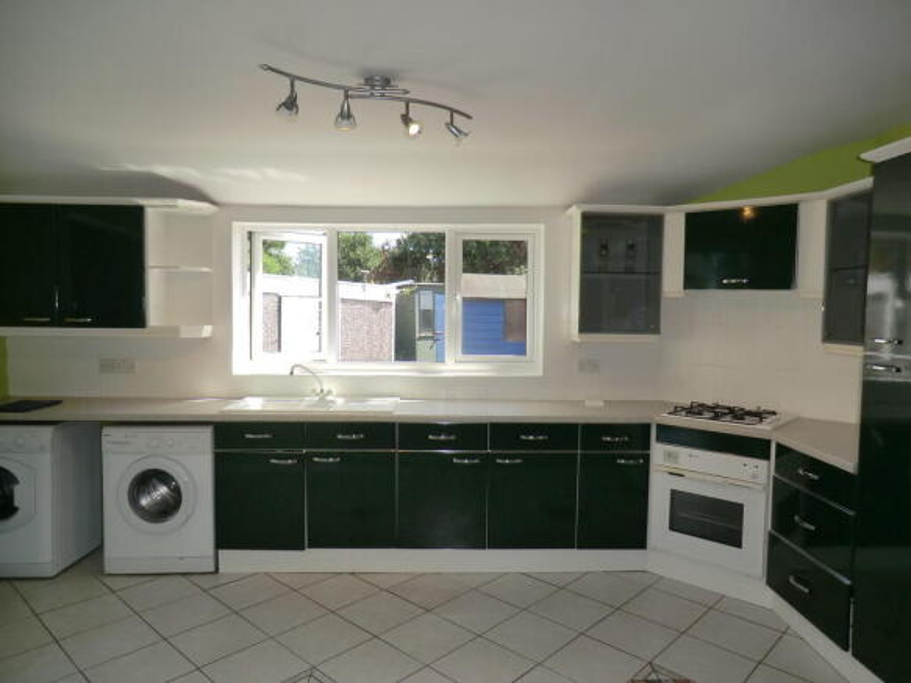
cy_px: 342
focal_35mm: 24
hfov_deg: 71.6
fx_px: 631
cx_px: 456
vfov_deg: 56.8
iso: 64
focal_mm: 4.3
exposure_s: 1/160
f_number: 3.2
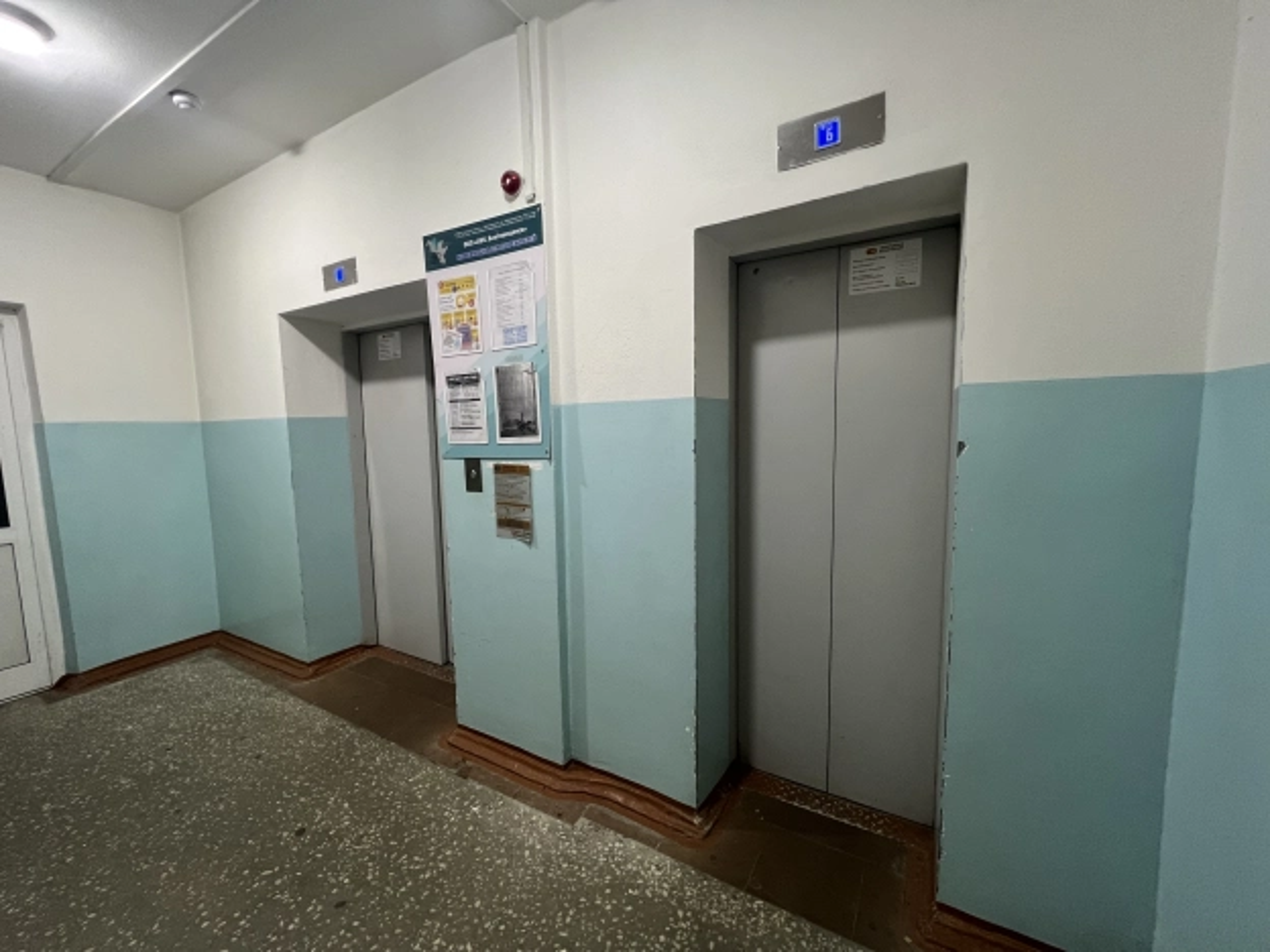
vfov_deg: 89.9
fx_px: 477
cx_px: 635
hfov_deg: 106.2
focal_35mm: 13
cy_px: 476
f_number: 1.8
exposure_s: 1/50
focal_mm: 1.57
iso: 250
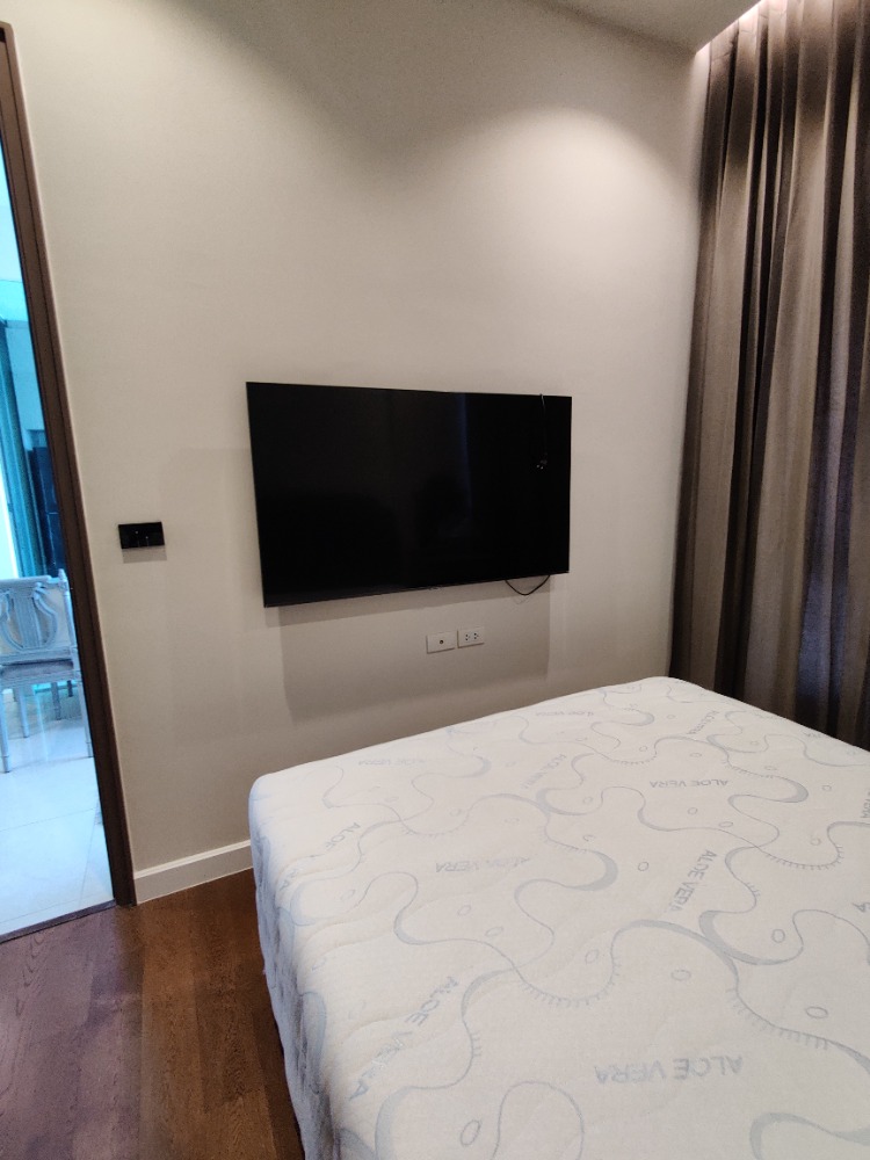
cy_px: 580
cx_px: 435
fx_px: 436
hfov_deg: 89.9
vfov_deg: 106.2
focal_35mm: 13
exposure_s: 1/33
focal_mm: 2.25
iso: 800
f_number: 2.2
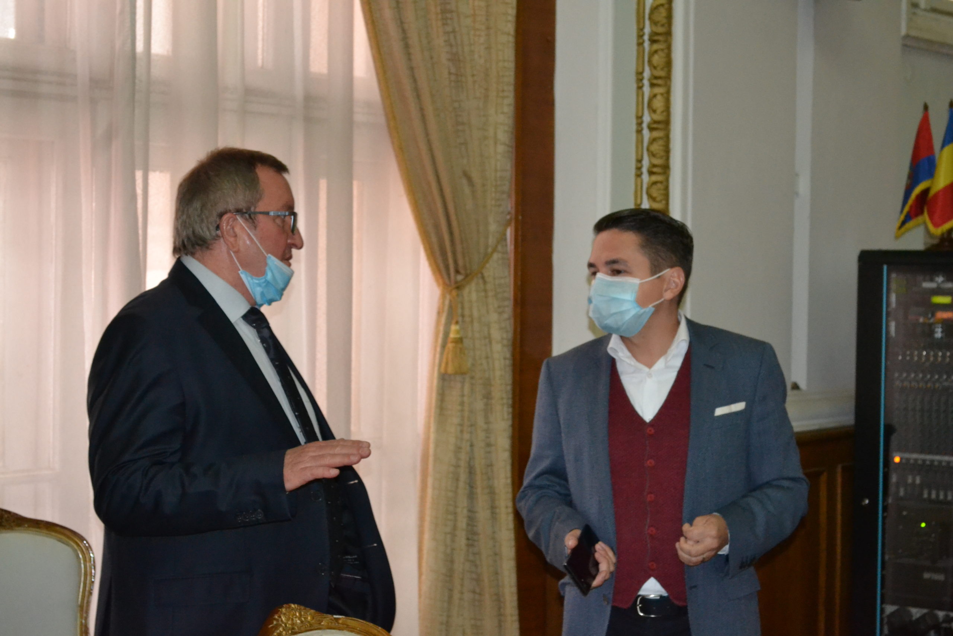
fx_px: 1985
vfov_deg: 18.2
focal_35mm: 75
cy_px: 318
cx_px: 476
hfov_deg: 27.0
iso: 3200
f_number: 5.6
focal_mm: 50
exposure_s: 1/60
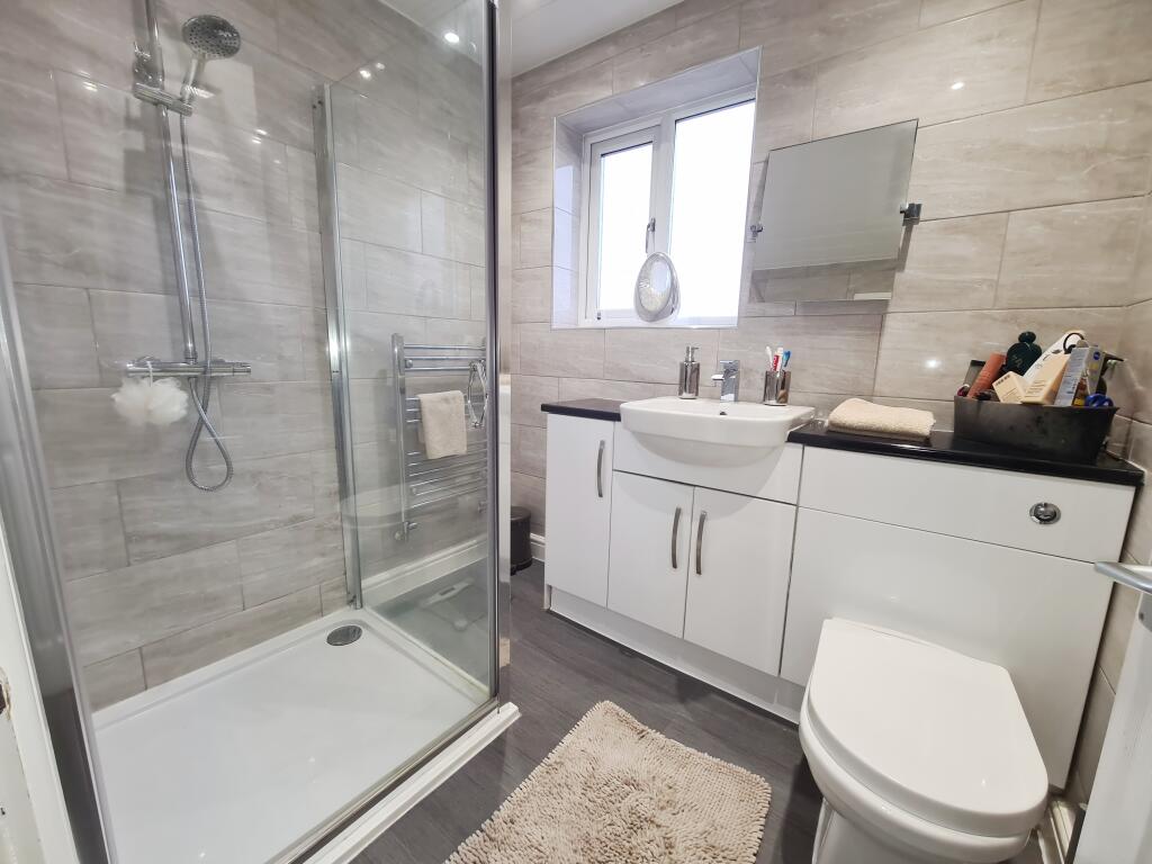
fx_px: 433
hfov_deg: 106.2
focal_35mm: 13
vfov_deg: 89.9
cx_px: 576
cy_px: 432
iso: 100
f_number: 2.2
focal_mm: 2.2
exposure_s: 1/50
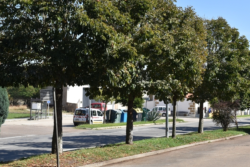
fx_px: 438
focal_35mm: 63
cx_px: 155
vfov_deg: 21.6
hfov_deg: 31.7
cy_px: 63
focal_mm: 32
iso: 200
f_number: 9
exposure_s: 1/320
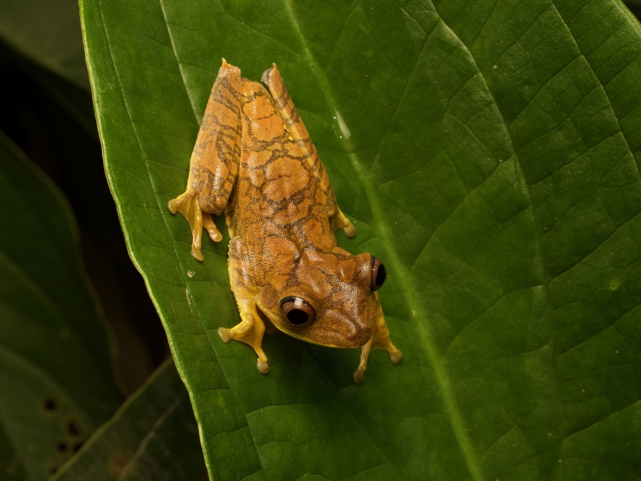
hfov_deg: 16.4
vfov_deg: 12.3
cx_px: 320
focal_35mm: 120
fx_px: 2222
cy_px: 240
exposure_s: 1/60
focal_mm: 60
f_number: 16
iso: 800
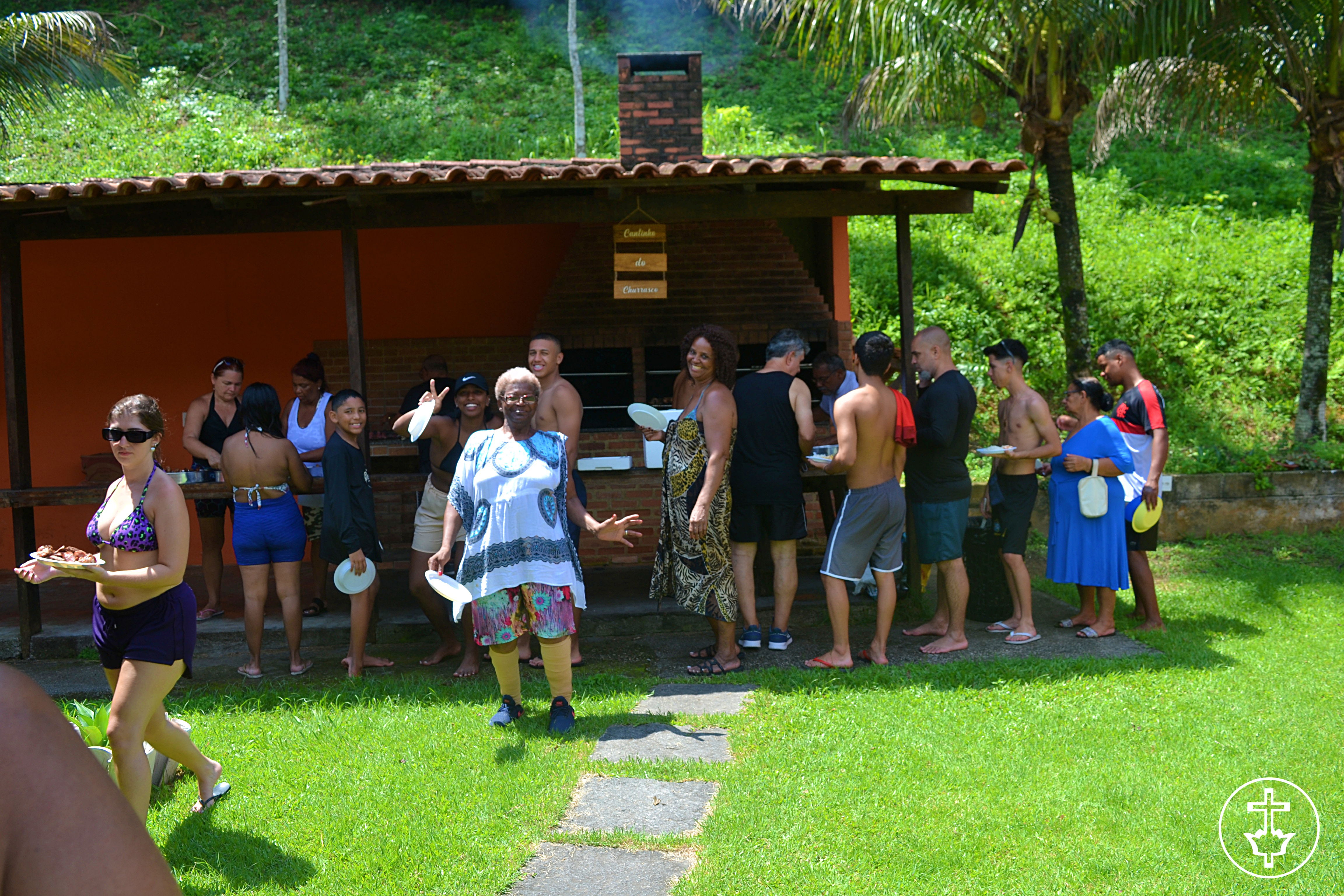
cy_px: 448
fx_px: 1120
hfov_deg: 61.9
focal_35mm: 30
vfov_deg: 43.6
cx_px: 672
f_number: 6.3
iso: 100
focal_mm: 20
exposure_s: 1/160
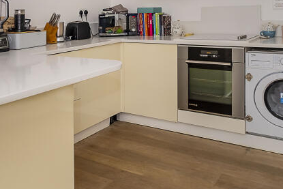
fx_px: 291
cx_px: 104
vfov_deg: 34.7
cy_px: 34
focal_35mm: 37
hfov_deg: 51.3
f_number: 4
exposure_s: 1/60
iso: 500
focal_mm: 10
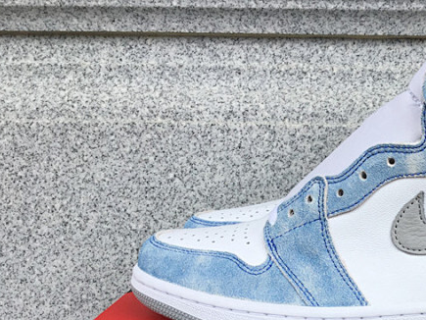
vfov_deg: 25.1
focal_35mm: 57
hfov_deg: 32.3
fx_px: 701
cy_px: 271
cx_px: 373
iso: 25
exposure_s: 1/500
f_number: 2.4
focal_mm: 3.3
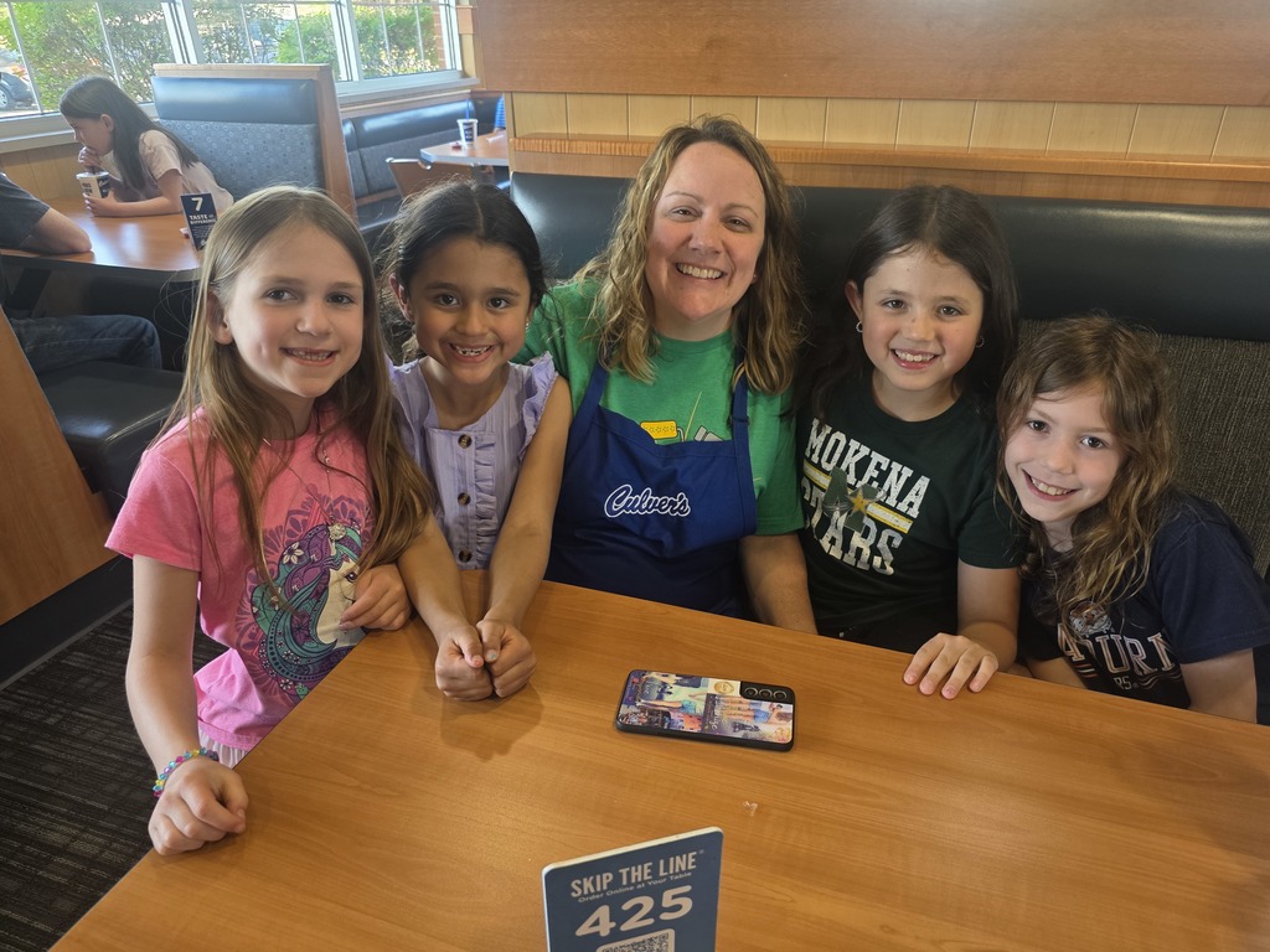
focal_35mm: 23
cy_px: 476
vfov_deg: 58.9
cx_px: 635
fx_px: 844
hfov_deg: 73.9
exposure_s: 1/120
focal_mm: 6.3
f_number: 1.7
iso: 200
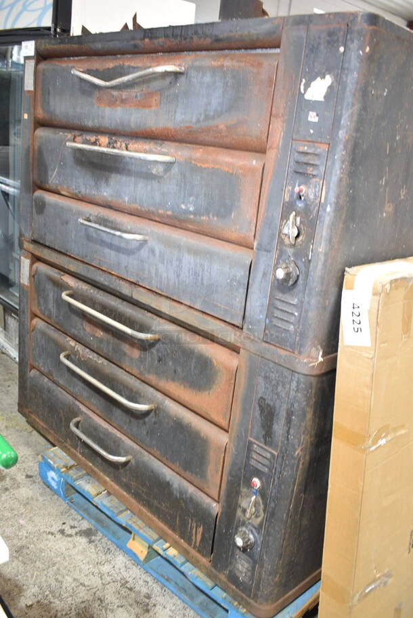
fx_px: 541
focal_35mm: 32
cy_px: 309
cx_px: 206
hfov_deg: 41.8
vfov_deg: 59.5
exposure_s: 1/30
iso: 720
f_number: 3.8
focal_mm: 21
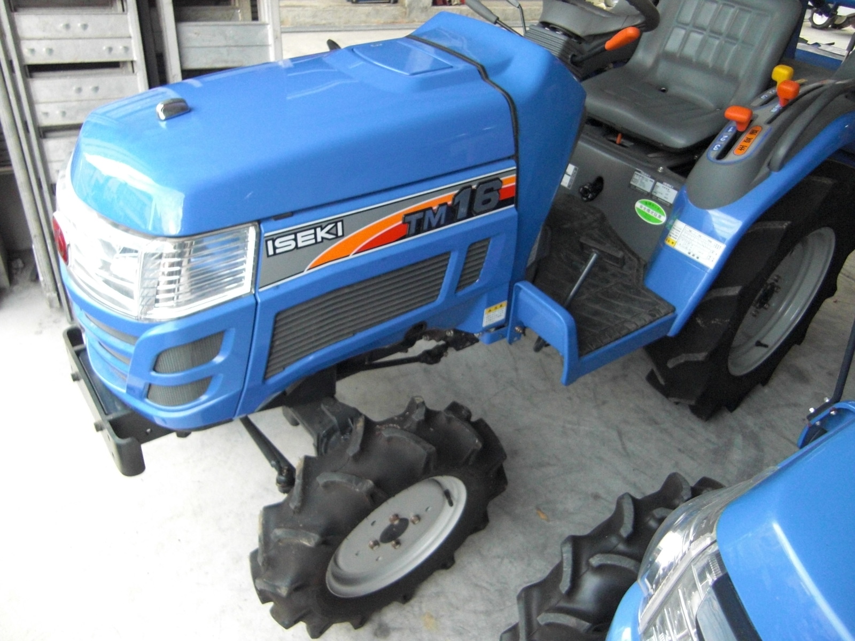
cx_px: 428
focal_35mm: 28
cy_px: 320
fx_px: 692
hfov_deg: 63.4
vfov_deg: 49.7
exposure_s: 1/125
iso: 400
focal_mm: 4.9
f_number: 2.6
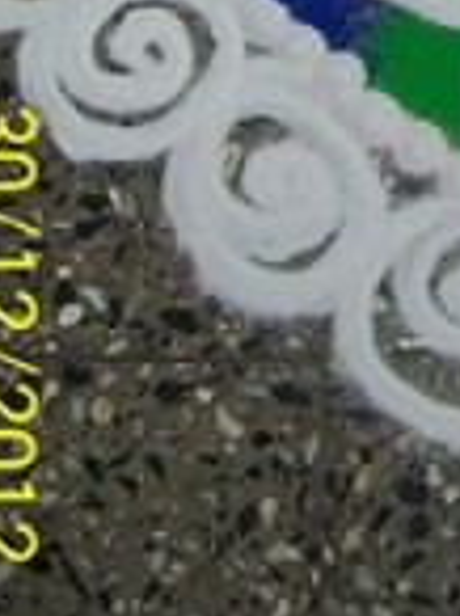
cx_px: 785
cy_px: -650
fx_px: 2808
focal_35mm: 158
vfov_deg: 11.2
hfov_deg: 9.0
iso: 80
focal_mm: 6
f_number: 2.7
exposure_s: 1/30
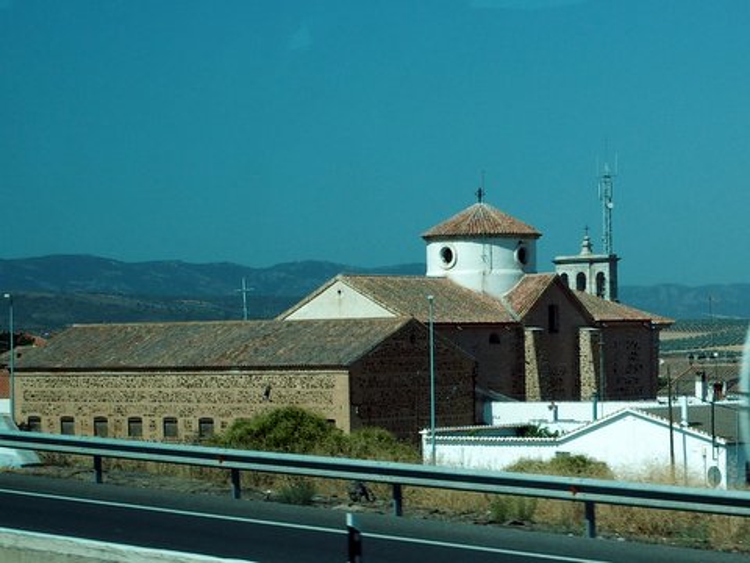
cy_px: 282
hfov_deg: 27.8
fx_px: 1517
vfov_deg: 21.0
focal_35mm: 70
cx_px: 375
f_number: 3.5
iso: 100
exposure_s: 1/640
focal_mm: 14.5
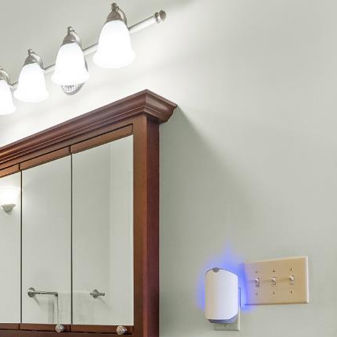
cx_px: 13
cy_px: 314
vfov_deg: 33.8
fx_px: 518
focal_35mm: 47
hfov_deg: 33.5
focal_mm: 16
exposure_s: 1/5
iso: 1250
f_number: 8
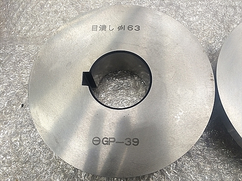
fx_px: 203
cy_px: 90
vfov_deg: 48.2
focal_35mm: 29
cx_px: 121
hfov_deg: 61.7
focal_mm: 4.15
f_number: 2.2
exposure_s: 1/30
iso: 64
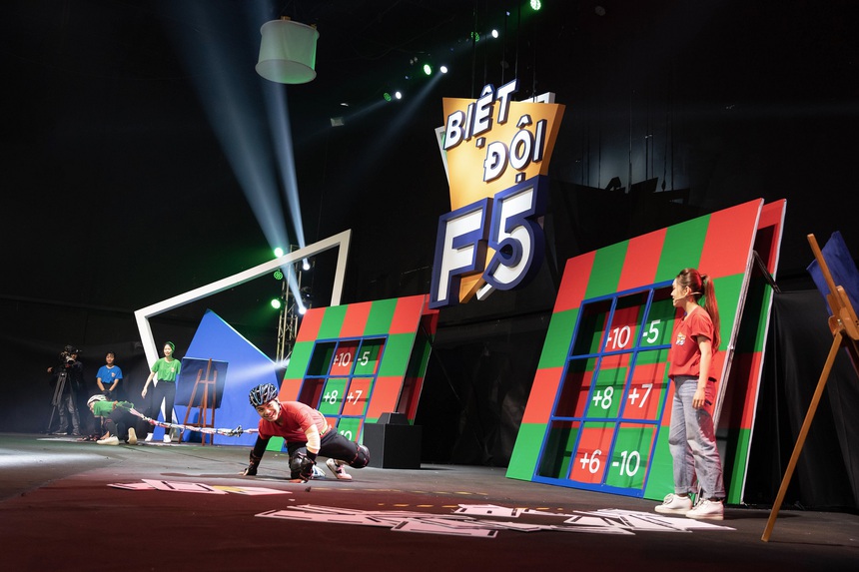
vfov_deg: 38.4
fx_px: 821
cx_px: 430
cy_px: 286
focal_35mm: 34
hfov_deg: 55.3
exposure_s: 1/160
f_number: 3.2
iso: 1600
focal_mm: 34.4
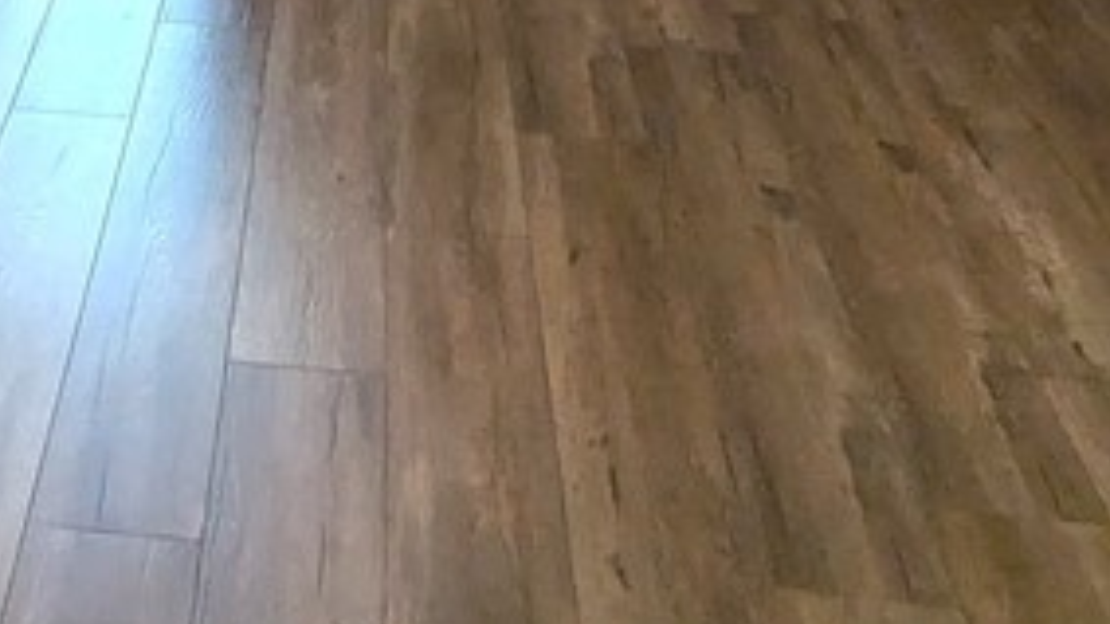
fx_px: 1854
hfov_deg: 31.2
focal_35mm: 63
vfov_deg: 14.0
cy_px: -828
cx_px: 41
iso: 203
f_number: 2.2
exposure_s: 1/60
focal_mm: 2.35
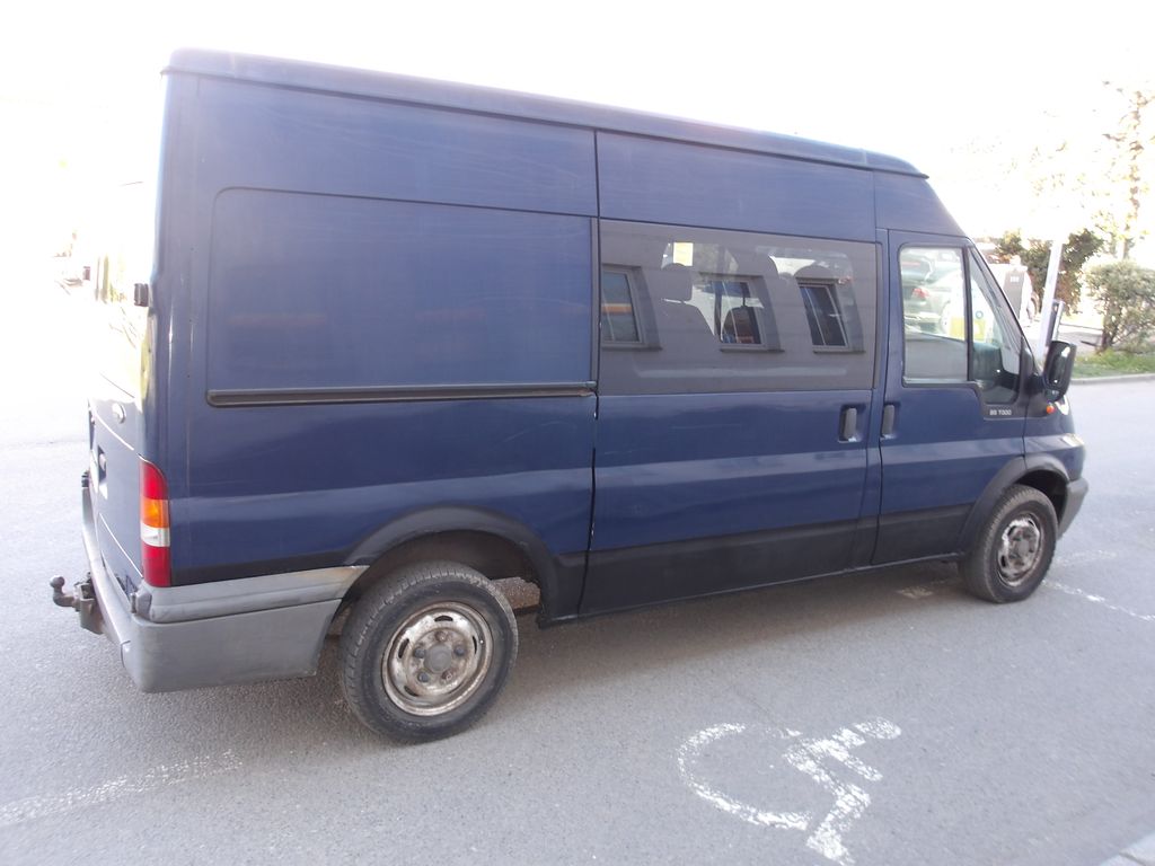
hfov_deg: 65.3
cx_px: 578
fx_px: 901
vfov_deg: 51.4
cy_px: 433
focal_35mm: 27
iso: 100
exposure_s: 1/60
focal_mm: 4.9
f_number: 3
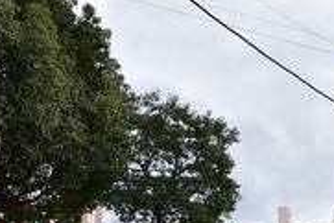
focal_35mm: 62
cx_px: 314
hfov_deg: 30.6
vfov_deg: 21.0
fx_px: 576
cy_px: 238
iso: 160
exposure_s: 1/640
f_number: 4.5
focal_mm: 10
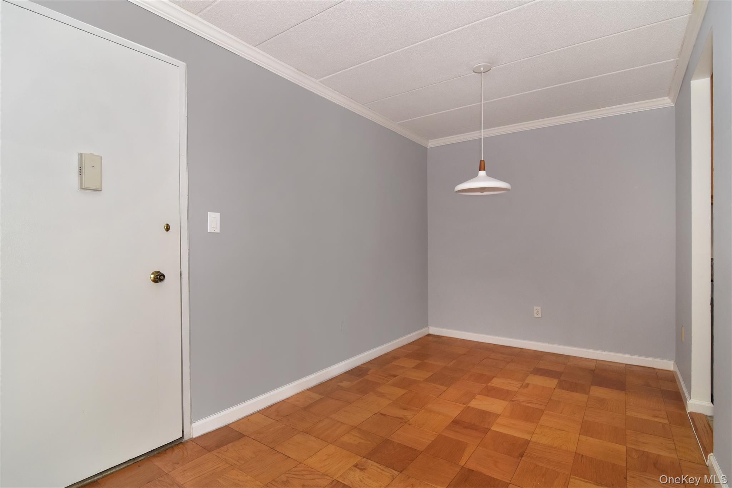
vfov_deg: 72.0
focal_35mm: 16
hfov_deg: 95.0
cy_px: 244
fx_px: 335
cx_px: 366
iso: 640
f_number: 8
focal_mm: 11
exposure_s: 1/20
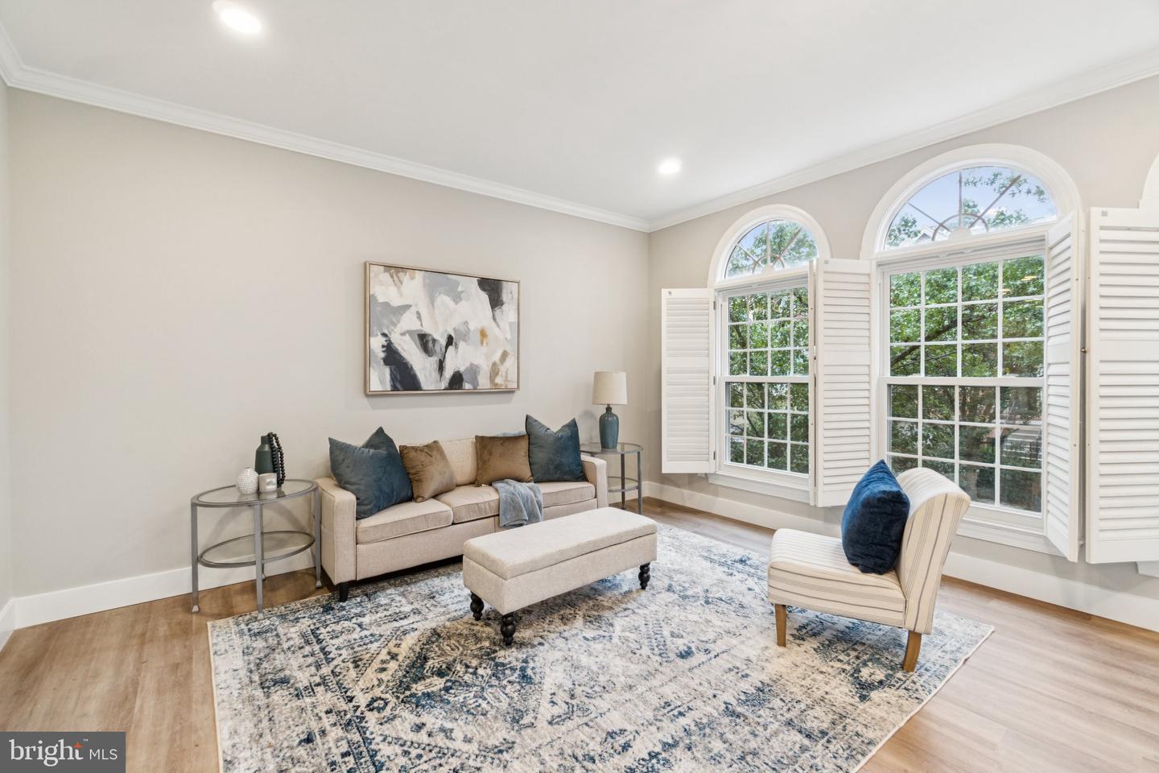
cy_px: 386
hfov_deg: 100.4
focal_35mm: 15
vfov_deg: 77.3
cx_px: 580
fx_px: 483
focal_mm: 10
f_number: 7.1
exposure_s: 1/6
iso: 200
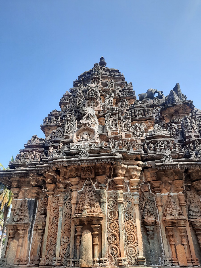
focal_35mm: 25
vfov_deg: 69.4
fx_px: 194
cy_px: 134
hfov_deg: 54.9
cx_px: 100
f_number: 2
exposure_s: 1/681
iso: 32
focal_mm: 4.6
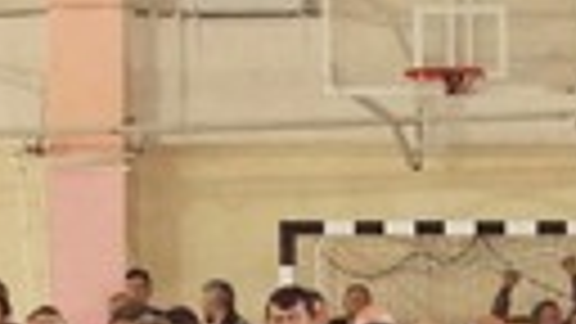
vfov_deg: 4.8
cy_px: 634
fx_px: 3772
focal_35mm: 247
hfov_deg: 8.6
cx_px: 670
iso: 3200
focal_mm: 30
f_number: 4.5
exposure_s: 1/60
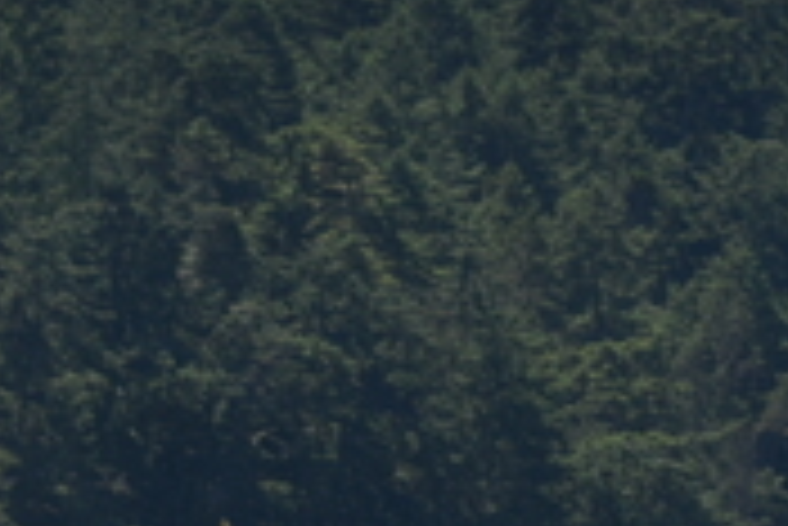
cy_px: 539
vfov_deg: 1.9
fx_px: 15663
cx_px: 2220
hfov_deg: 2.8
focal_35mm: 715
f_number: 8
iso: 100
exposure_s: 1/250
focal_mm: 98
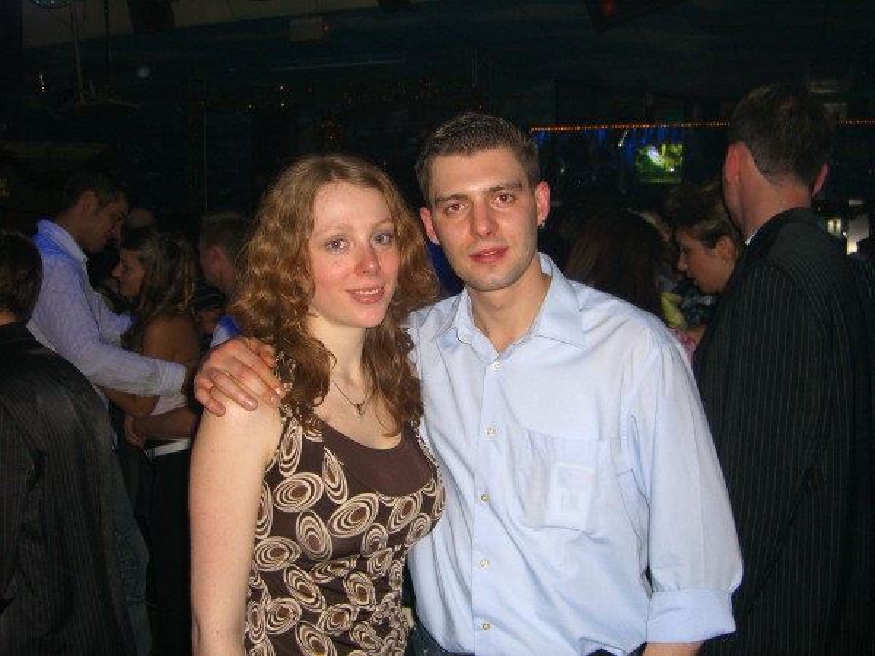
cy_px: 328
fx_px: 961
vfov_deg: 37.7
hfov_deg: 49.0
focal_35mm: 38
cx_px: 438
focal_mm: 7.9
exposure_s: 1/60
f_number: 2.8
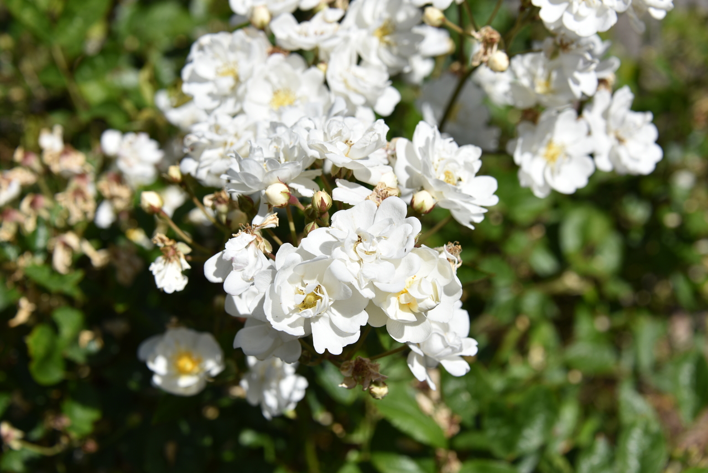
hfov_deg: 24.8
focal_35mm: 82
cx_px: 354
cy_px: 236
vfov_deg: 16.7
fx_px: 1613
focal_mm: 82
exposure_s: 1/400
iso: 100
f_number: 10
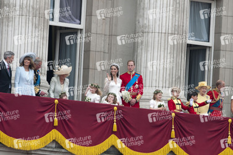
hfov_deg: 3.4
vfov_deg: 2.3
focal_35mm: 600
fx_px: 3880
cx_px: 116
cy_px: 78
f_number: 5.6
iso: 640
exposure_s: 1/1250
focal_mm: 400
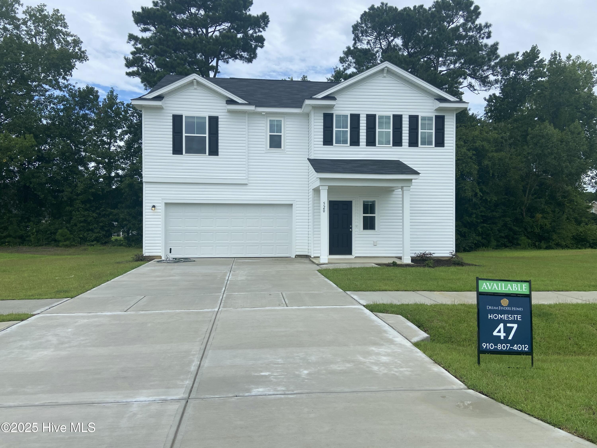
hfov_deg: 67.3
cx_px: 298
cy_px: 224
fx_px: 448
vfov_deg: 53.1
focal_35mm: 26
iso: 32
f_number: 1.8
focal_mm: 4.25
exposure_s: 1/3125
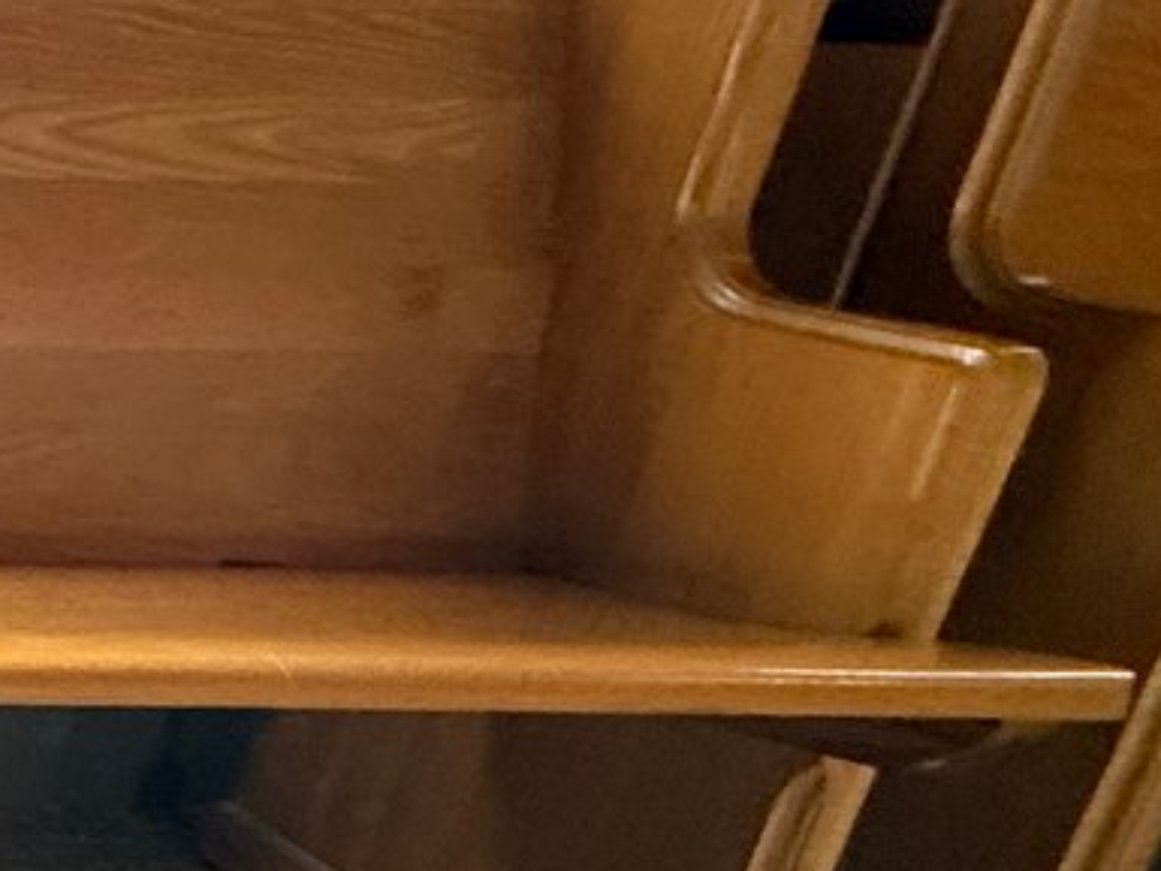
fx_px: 1845
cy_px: 616
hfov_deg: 20.1
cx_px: -1084
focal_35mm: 55
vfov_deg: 26.3
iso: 400
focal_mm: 2.22
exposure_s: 1/60
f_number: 2.2
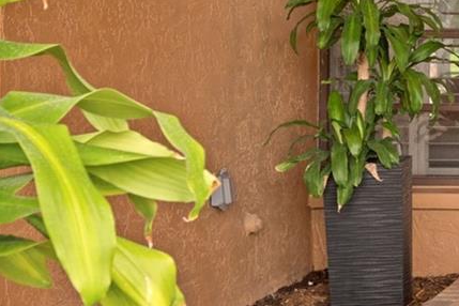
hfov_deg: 16.3
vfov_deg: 12.2
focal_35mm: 112
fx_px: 1428
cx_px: 734
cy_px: 72
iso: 250
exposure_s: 1/25
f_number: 6.3
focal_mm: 30
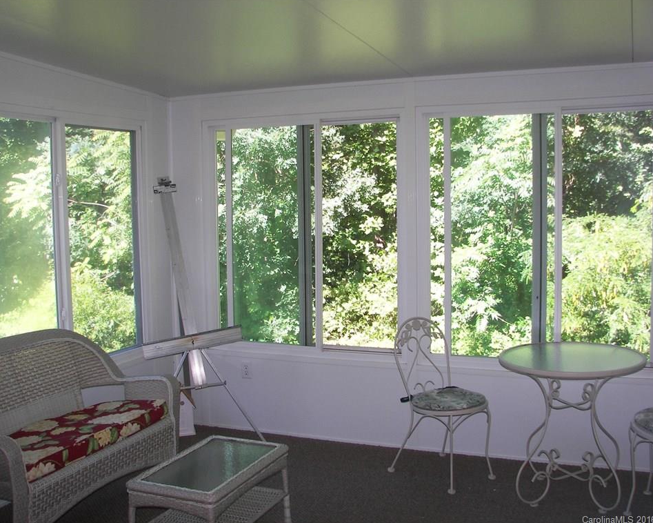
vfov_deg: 39.2
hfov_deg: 47.9
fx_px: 735
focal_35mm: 38
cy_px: 262
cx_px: 308
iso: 50
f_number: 2.8
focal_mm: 6
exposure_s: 1/60
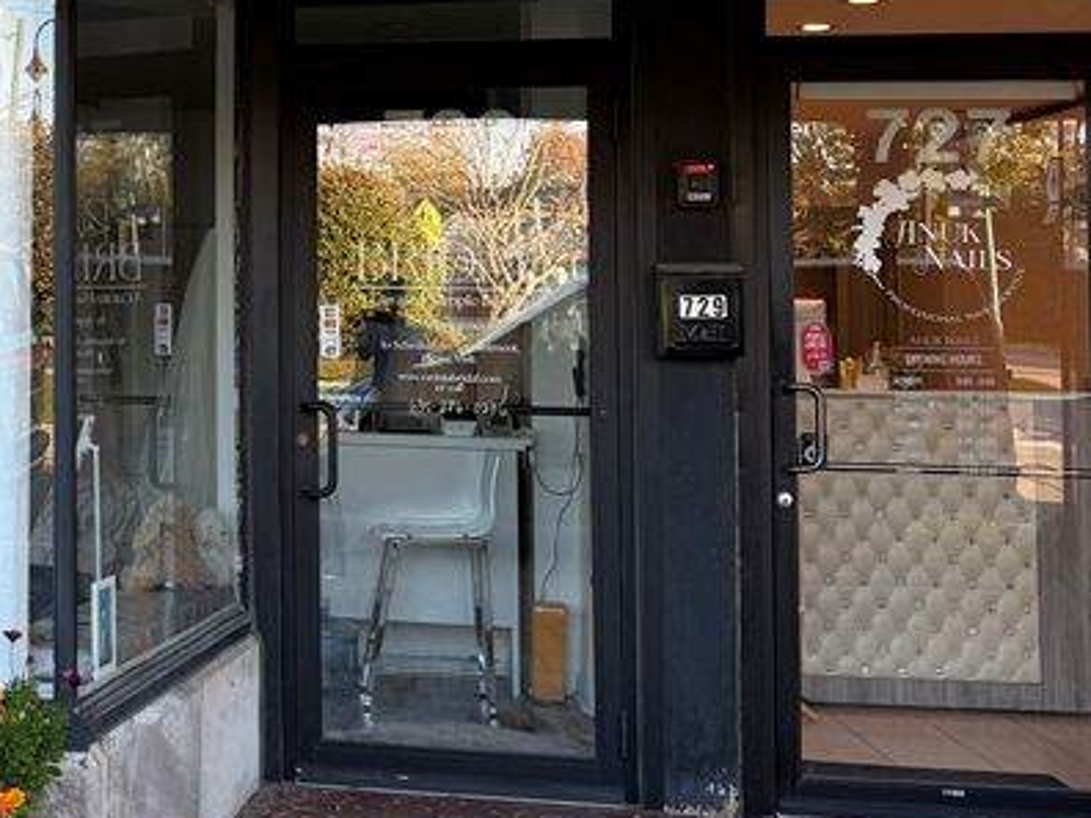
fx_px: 1954
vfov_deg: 23.4
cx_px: -55
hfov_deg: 28.8
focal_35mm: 62
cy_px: 196
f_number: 1.78
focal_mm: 6.76
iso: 64
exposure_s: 1/222
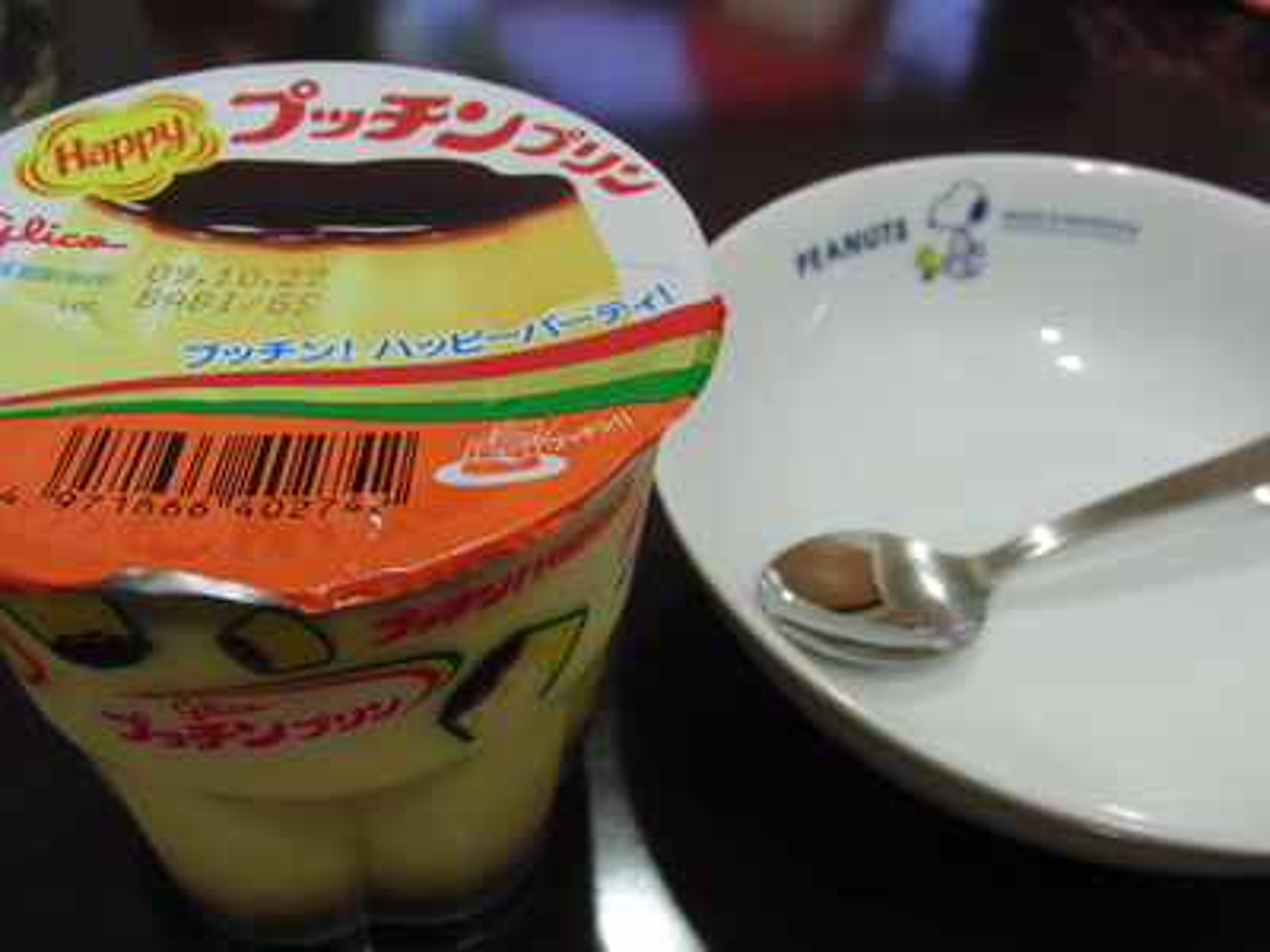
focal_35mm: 37
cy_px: 476
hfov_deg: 50.1
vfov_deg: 38.7
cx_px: 635
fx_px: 1357
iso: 400
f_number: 3.6
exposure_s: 1/25
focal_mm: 6.42
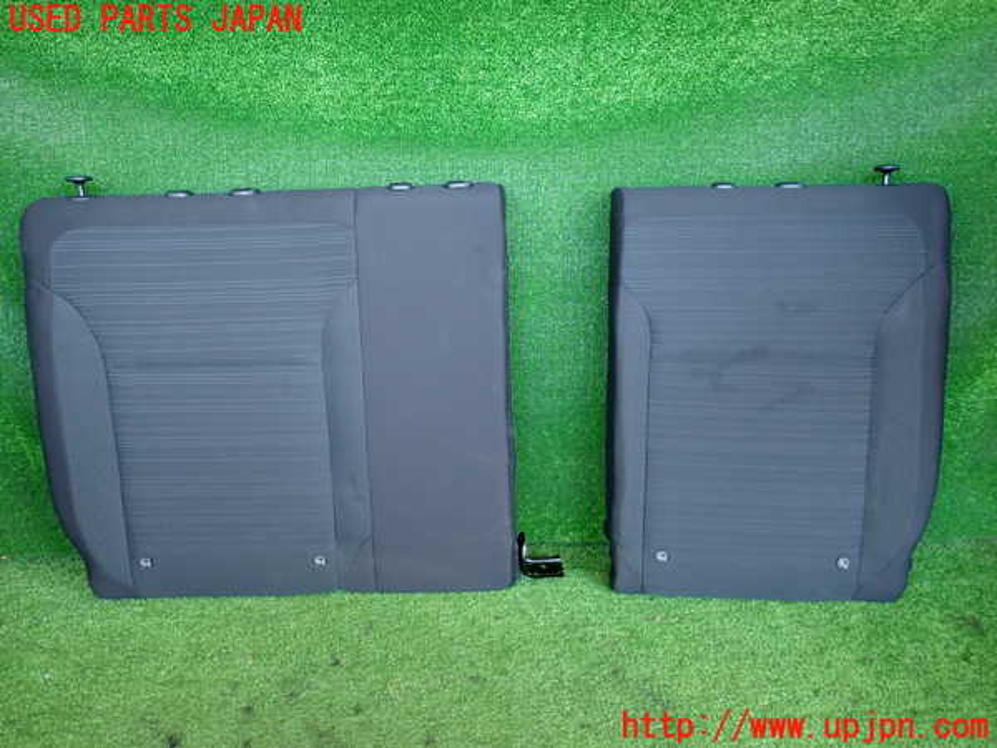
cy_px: 374
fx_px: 720
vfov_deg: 54.9
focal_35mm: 25
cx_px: 498
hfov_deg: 69.4
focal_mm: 4.5
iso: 200
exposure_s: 1/40
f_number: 2
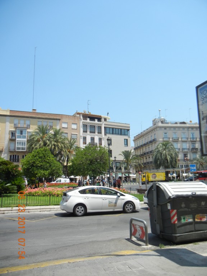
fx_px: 239
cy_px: 138
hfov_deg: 46.8
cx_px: 104
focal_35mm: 30
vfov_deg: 60.0
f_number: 7
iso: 160
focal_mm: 5.4
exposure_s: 1/328
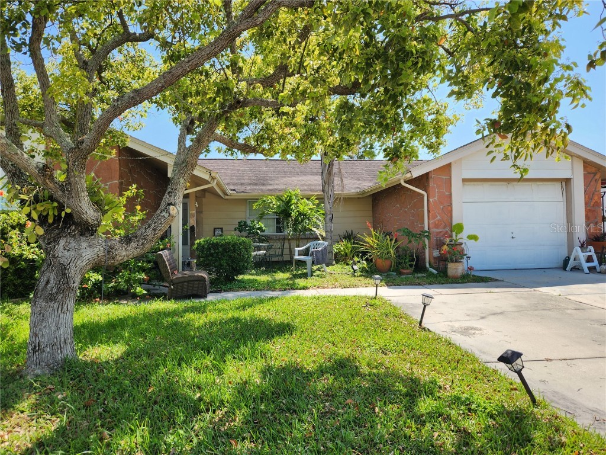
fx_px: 403
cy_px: 228
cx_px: 303
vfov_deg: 58.9
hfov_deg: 73.9
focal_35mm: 23
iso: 20
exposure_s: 1/1030
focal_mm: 5.4
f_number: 1.8
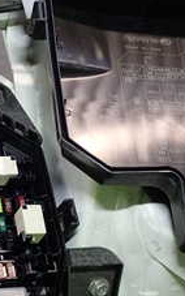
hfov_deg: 15.5
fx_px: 677
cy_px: 215
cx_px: 39
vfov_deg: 24.4
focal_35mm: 84
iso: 200
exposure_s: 1/40
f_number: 2.3
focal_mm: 5.4
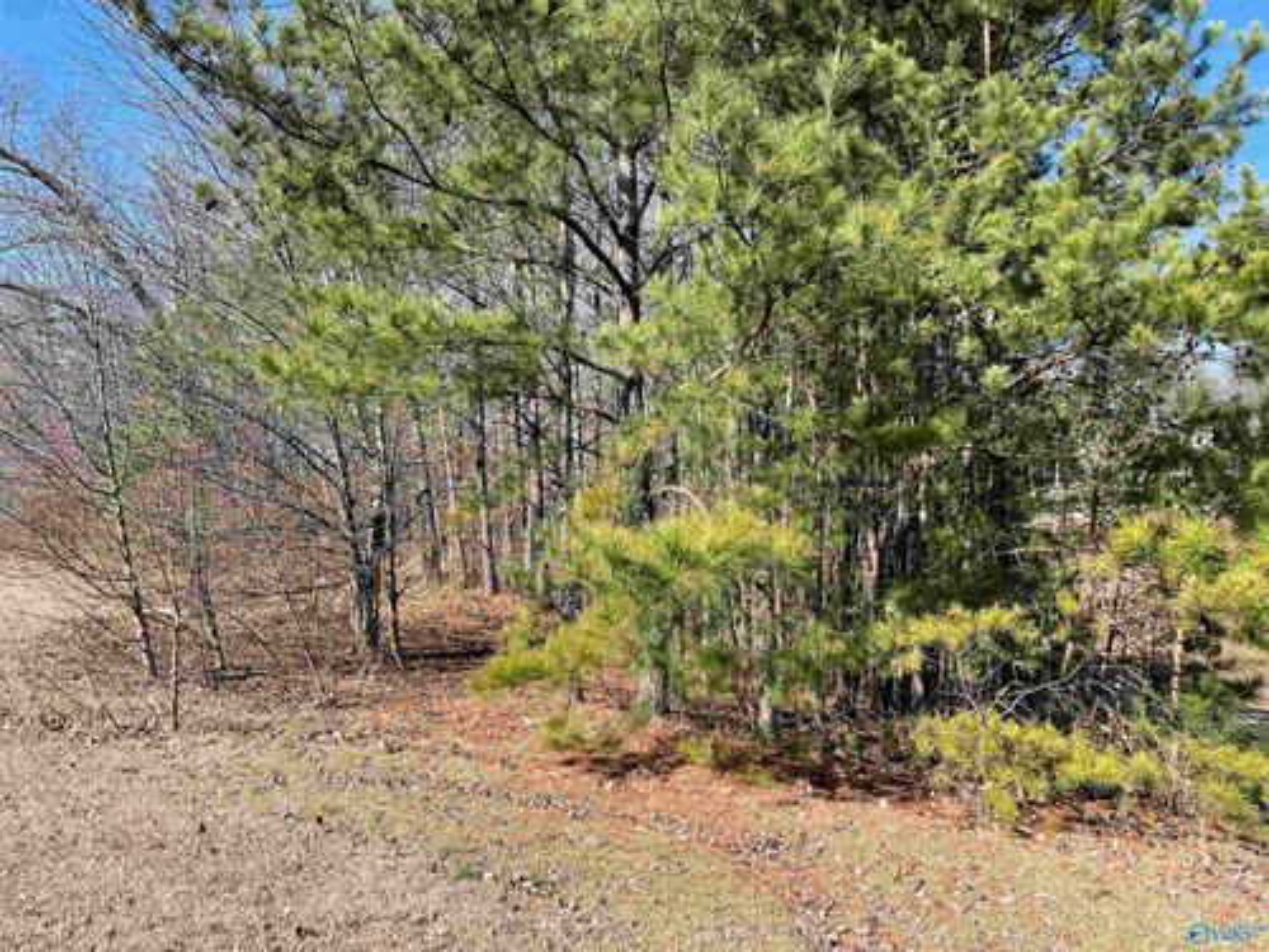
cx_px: 634
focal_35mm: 26
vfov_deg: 53.1
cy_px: 476
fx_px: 953
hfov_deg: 67.3
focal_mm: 4.2
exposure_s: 1/1575
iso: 32
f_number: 1.6
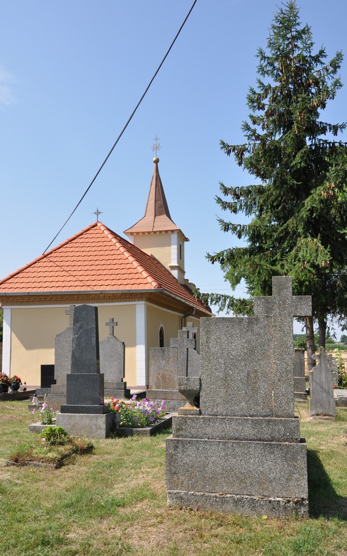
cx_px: 160
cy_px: 276
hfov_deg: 33.5
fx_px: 575
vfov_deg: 51.6
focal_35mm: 38
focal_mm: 24
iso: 400
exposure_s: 1/400
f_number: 10
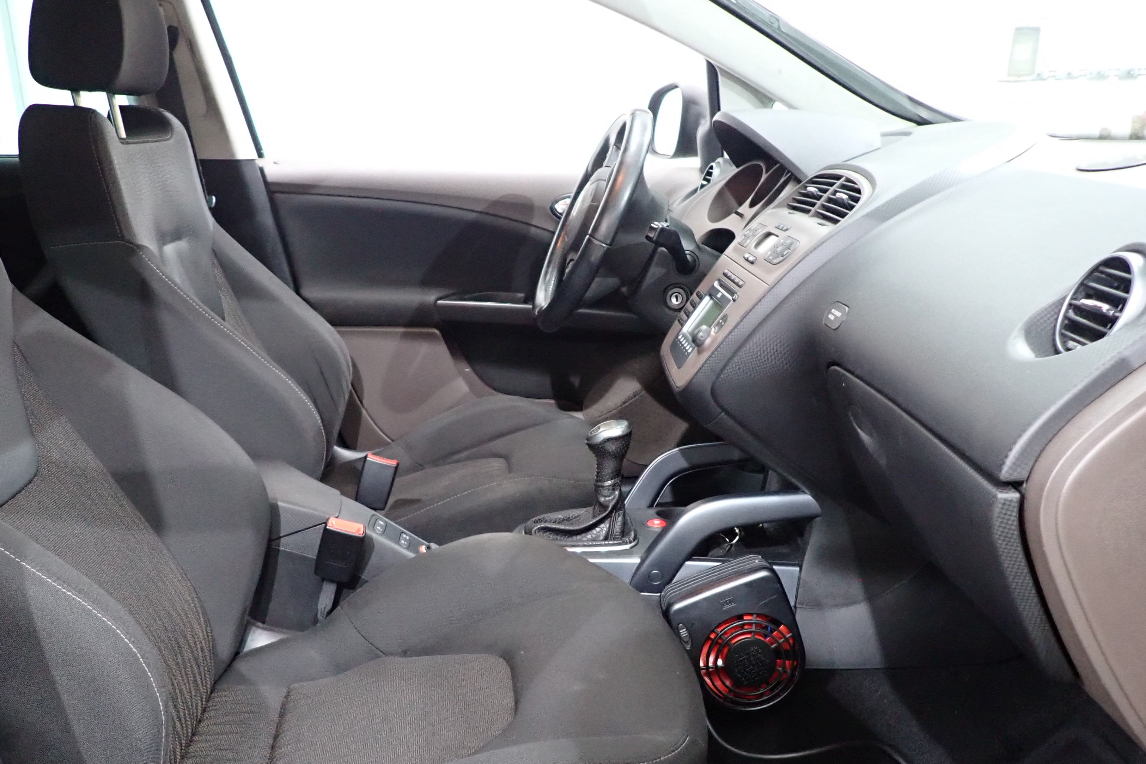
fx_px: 1019
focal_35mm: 32
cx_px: 534
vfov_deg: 41.0
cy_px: 442
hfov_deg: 58.7
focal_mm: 4.5
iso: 800
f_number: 2
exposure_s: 1/30
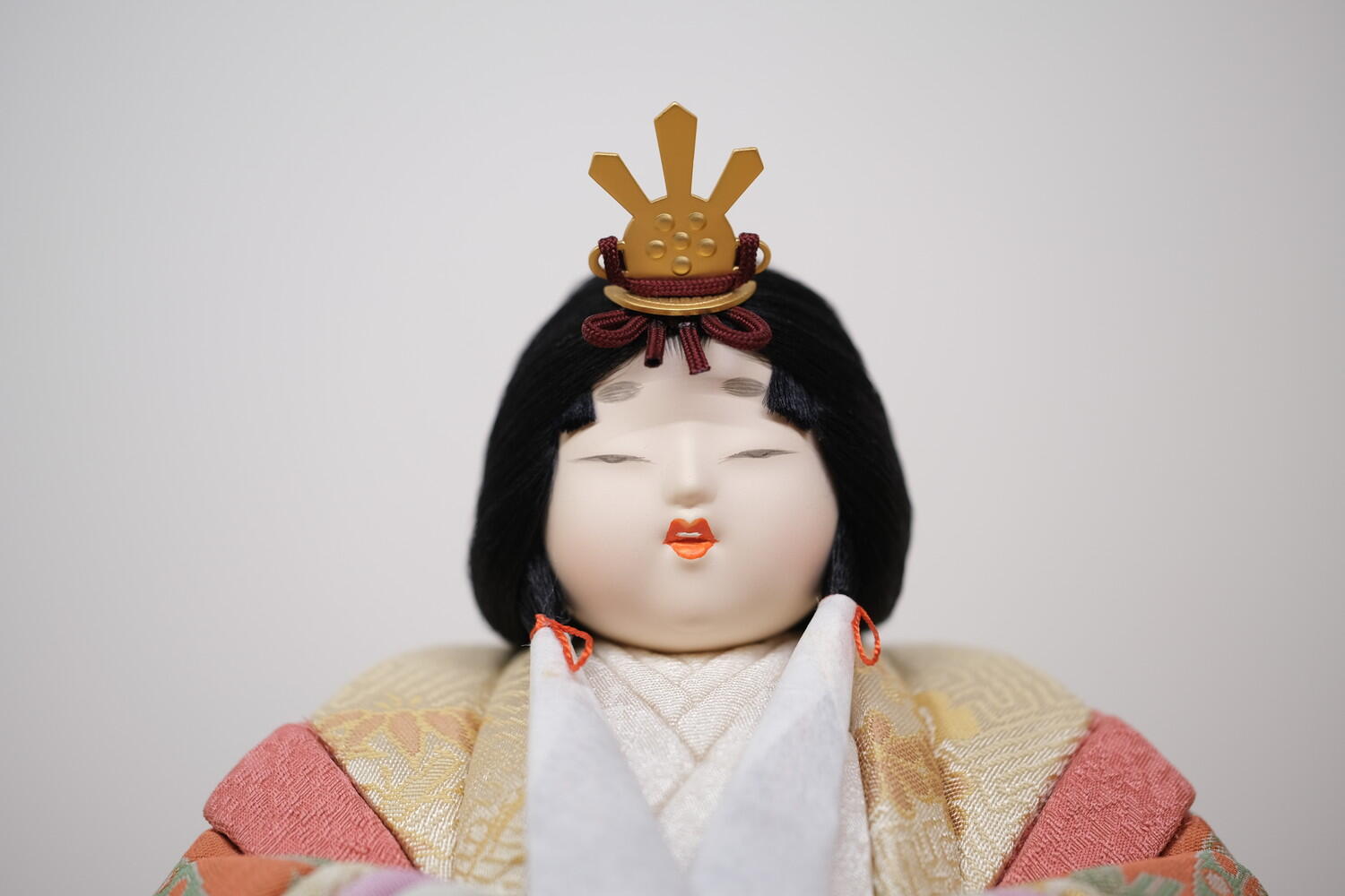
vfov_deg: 11.4
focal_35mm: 120
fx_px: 4483
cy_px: 448
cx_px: 672
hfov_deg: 17.1
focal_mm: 80
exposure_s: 1/38
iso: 200
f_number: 2.8
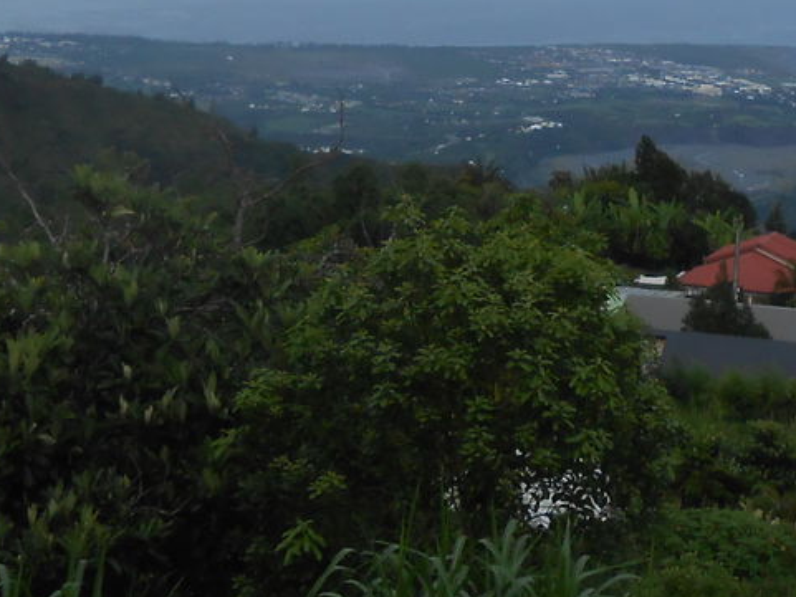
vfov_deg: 12.9
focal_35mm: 113
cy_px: -31
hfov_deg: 17.4
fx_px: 2599
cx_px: 323
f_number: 3.9
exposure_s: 1/800
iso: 80
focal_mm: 6
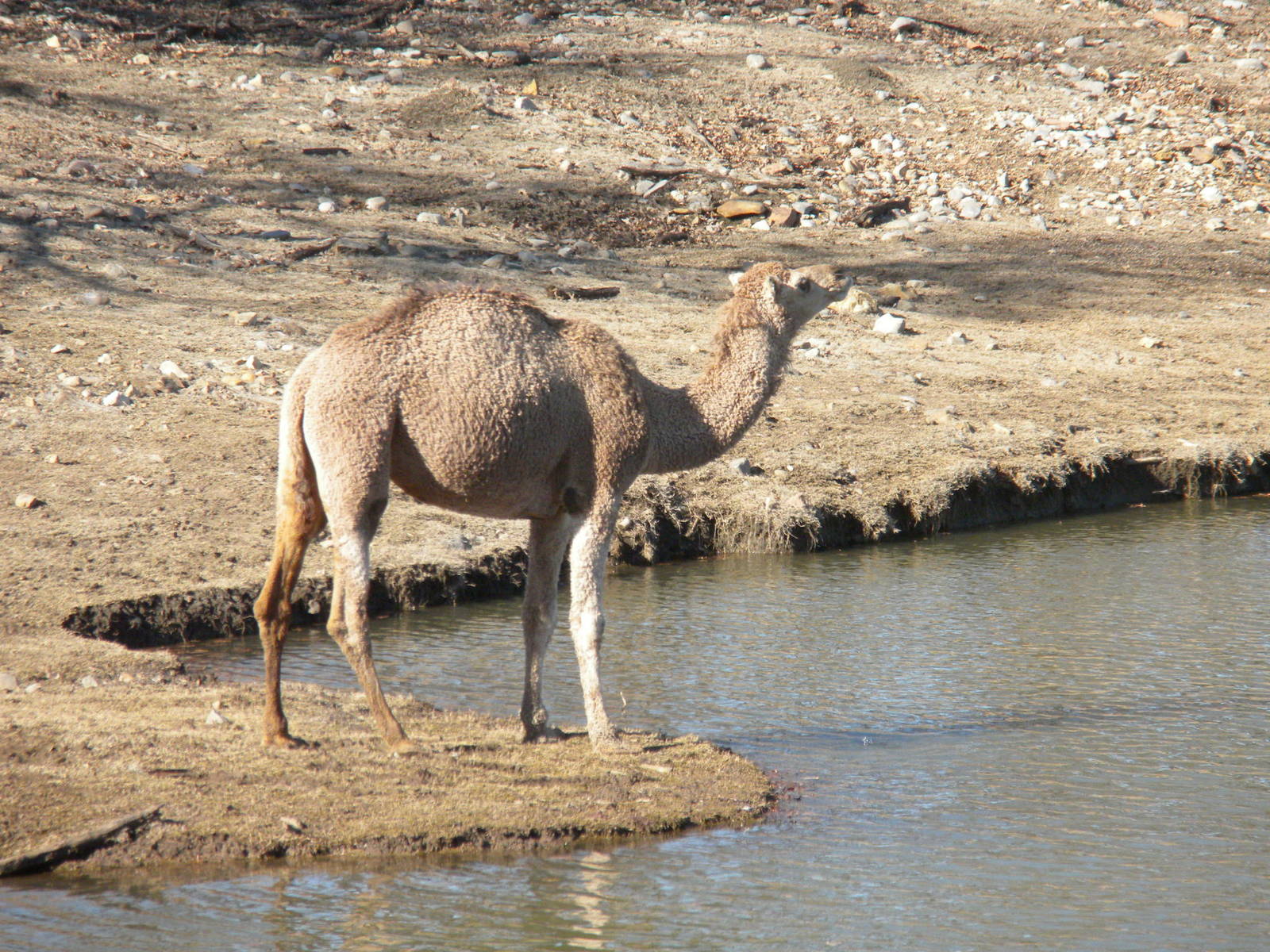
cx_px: 635
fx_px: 9539
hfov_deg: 7.6
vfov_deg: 5.7
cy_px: 476
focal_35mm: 260
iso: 166
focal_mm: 46.2
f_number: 5.3
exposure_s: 1/560
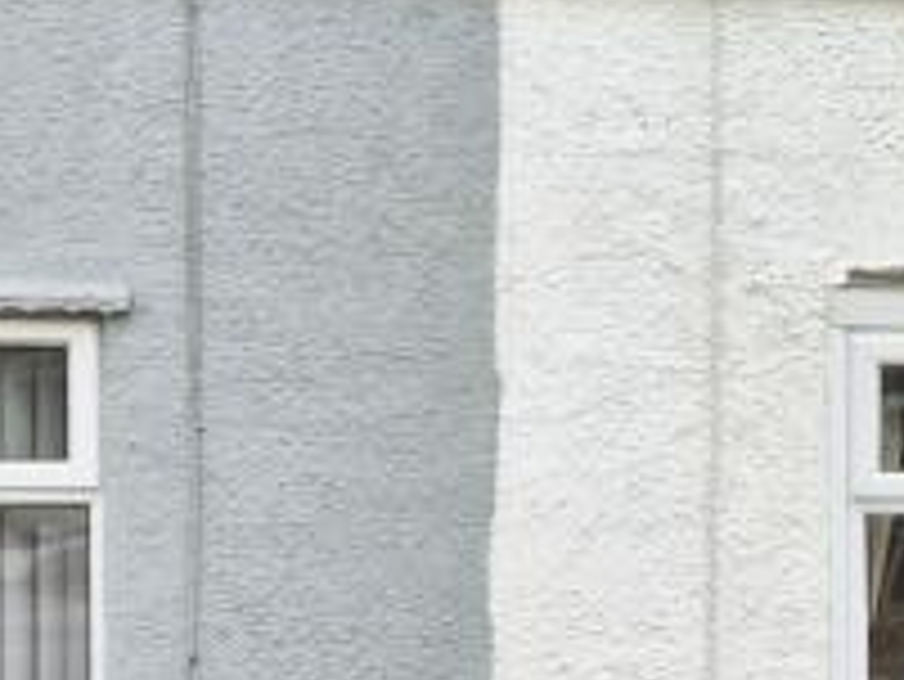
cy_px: 335
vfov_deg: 12.7
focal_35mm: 117
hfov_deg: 14.8
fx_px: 3057
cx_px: 1610
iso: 32
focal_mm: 5.4
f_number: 1.8
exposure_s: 1/180
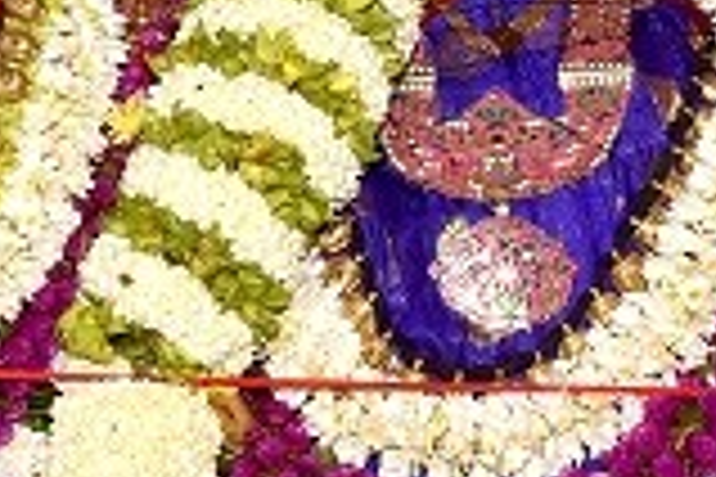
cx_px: 36
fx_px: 2705
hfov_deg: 14.9
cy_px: -162
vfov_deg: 9.9
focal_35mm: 136
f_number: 7.1
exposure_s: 1/125
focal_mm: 24
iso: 320
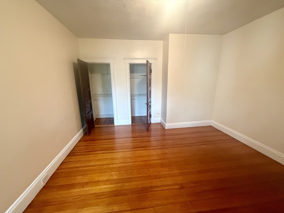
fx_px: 115
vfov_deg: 85.7
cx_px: 142
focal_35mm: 14
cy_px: 106
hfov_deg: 102.1
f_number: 2.2
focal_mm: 2.22
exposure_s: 1/60
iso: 640
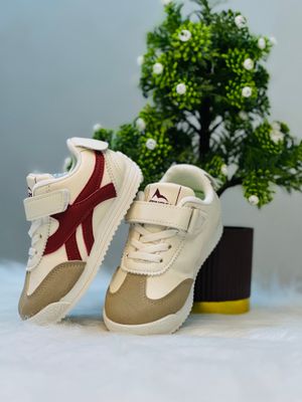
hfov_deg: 19.1
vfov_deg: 25.3
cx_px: 151
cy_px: 201
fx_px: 896
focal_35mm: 77
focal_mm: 9
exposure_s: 1/100
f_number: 2.8
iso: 80
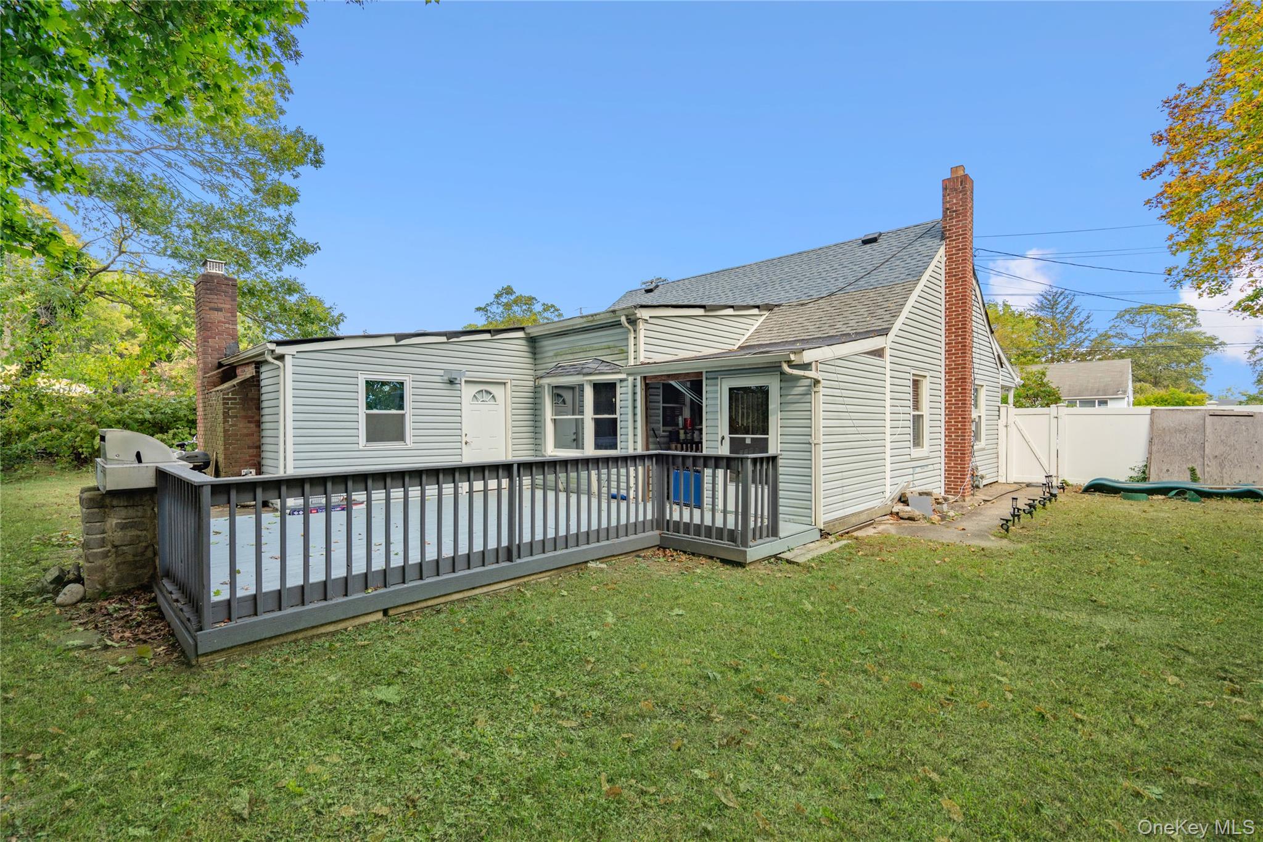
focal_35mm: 16
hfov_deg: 96.7
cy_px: 421
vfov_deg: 73.7
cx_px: 632
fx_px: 561
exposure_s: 1/200
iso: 200
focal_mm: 16
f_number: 5.6
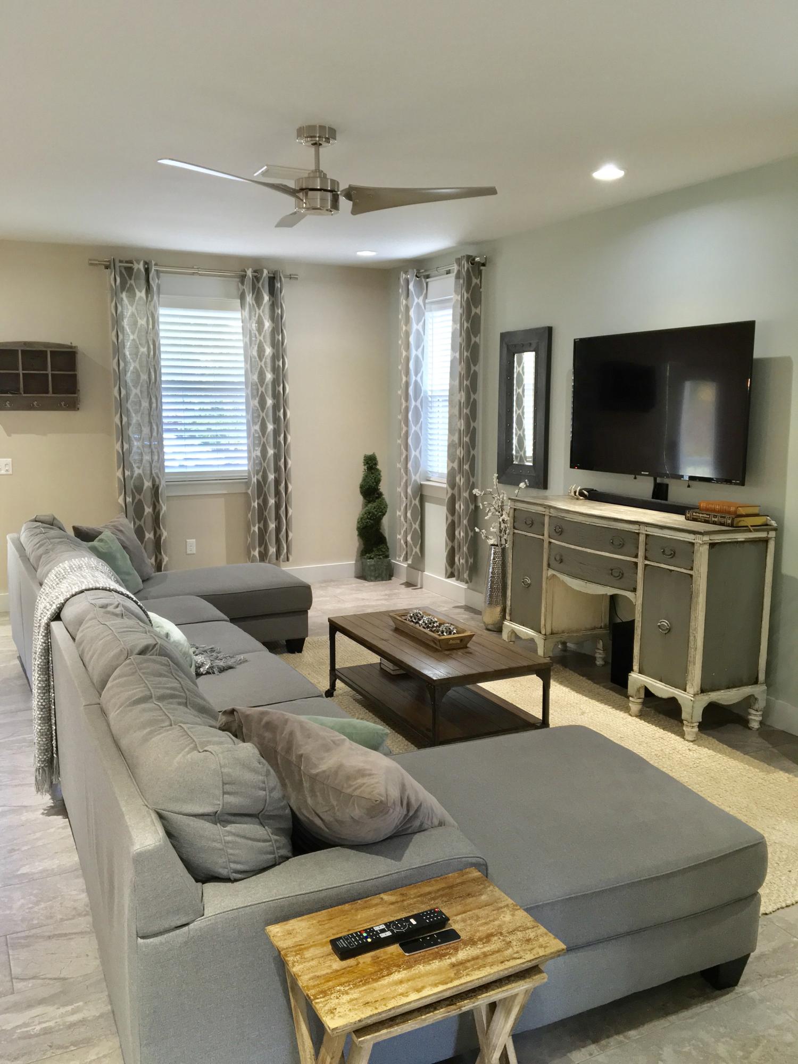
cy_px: 532
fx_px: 891
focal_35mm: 29
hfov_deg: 48.2
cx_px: 399
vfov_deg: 61.7
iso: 100
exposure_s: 1/30
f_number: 2.2
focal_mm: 4.15
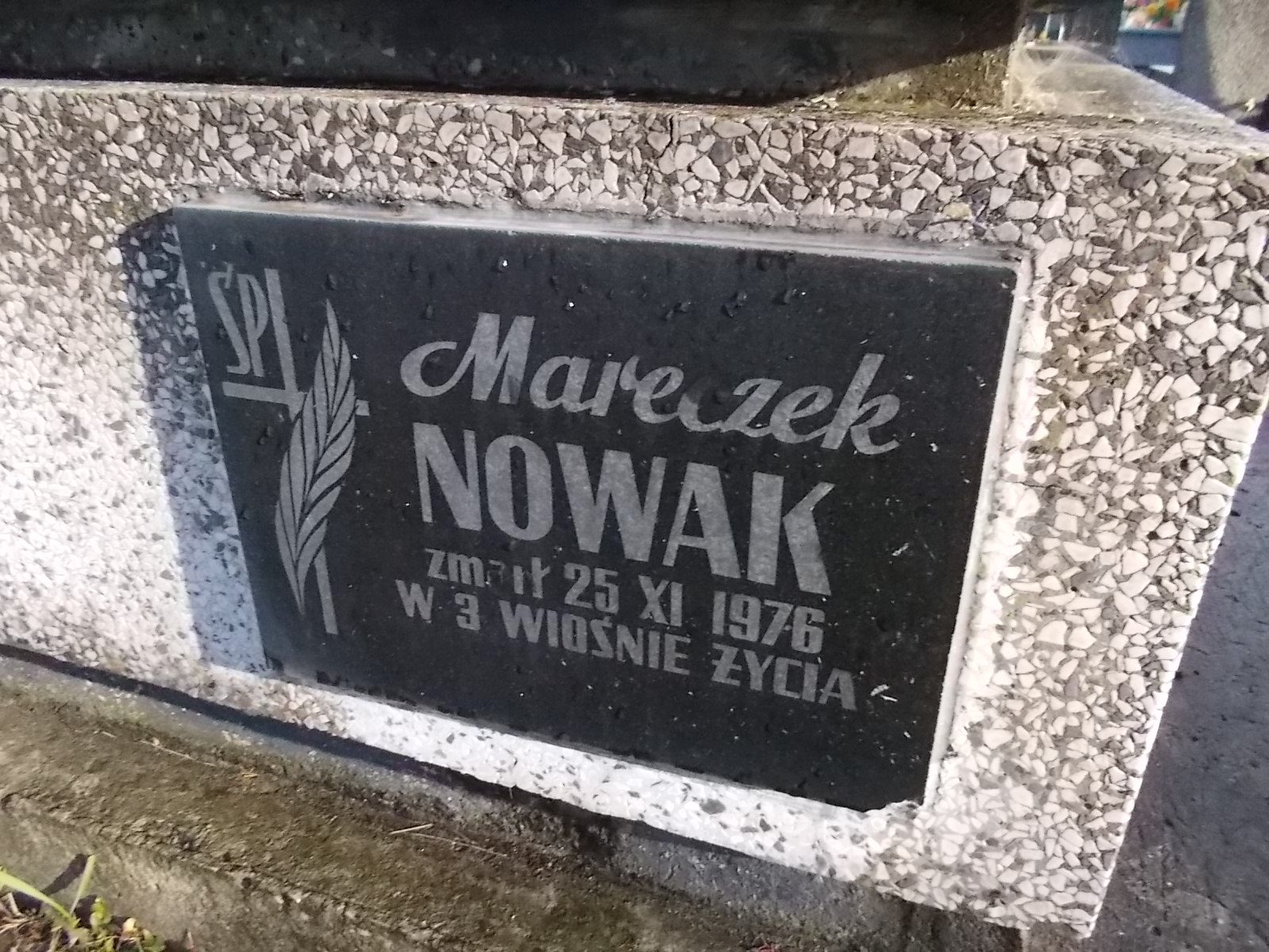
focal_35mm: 26
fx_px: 953
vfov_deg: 53.1
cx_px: 634
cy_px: 476
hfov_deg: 67.3
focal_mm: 4.6
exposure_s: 1/125
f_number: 8
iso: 400
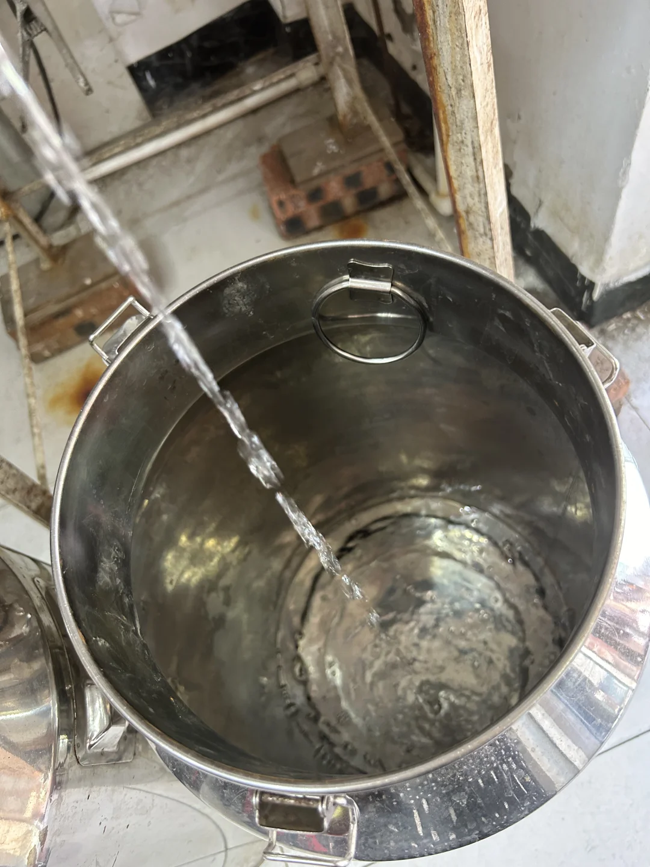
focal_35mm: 26
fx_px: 651
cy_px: 434
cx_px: 325
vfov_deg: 67.3
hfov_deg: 53.1
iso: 200
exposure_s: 1/60
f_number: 1.5
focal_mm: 5.7
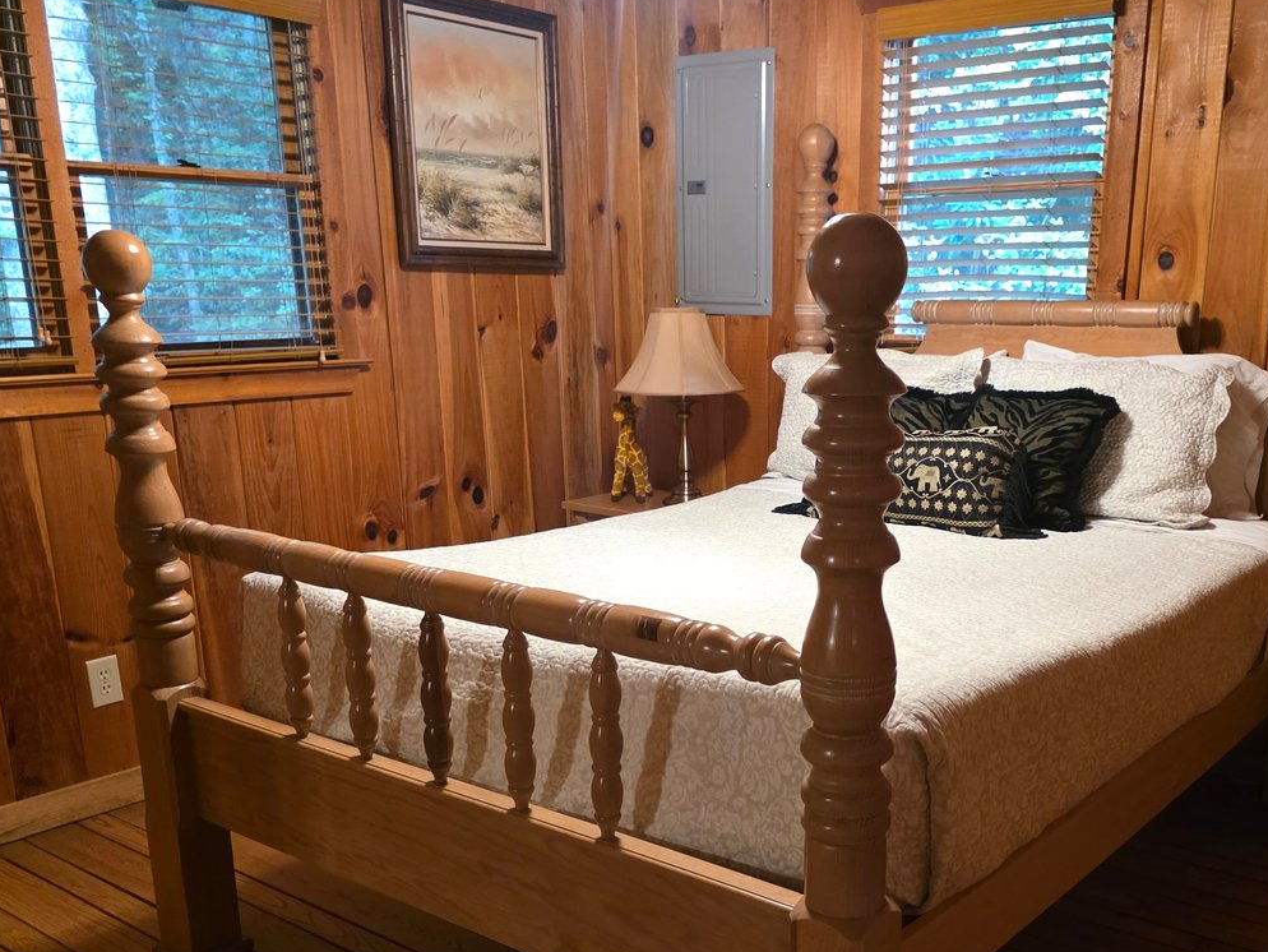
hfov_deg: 52.4
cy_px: 648
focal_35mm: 35
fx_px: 1282
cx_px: 738
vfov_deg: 40.1
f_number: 1.7
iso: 1250
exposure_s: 1/60
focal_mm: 6.3
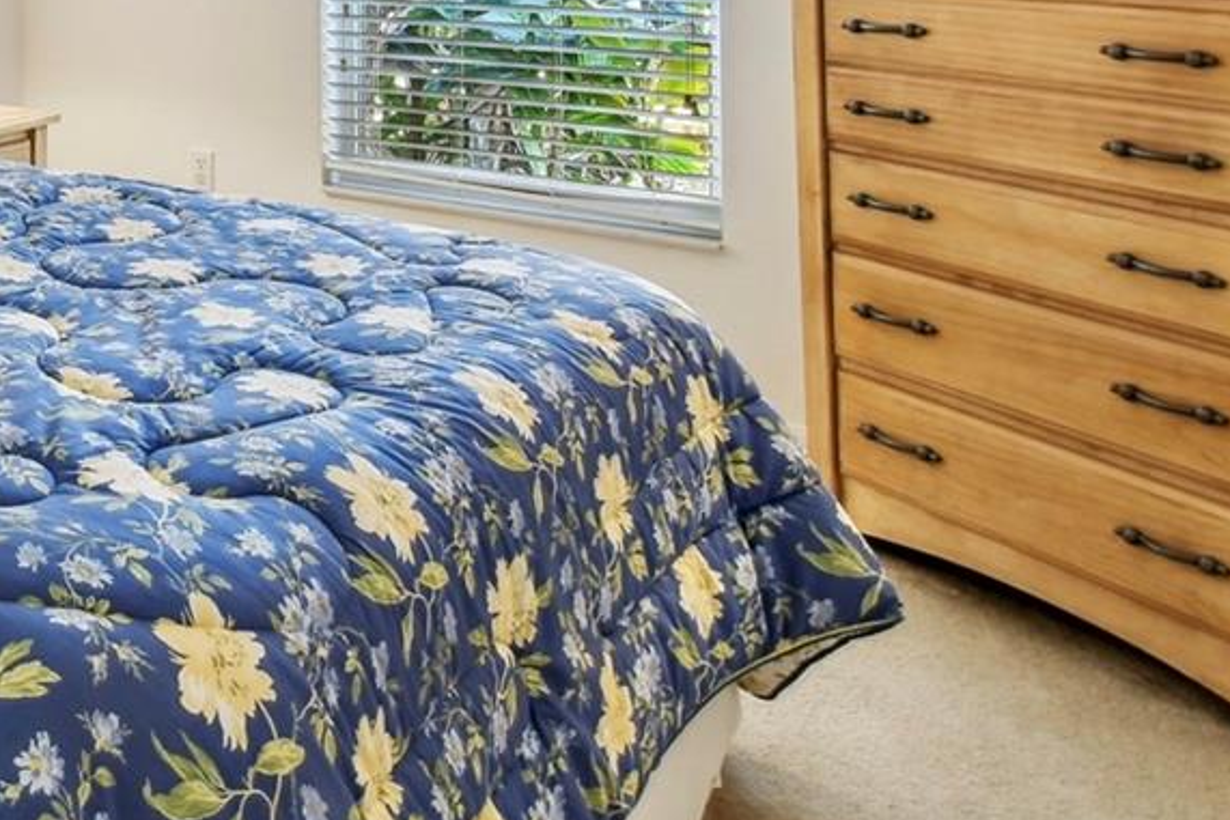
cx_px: -73
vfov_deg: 27.7
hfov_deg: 39.3
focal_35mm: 42
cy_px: -183
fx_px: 1435
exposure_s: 1/8
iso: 100
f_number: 7.1
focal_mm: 10
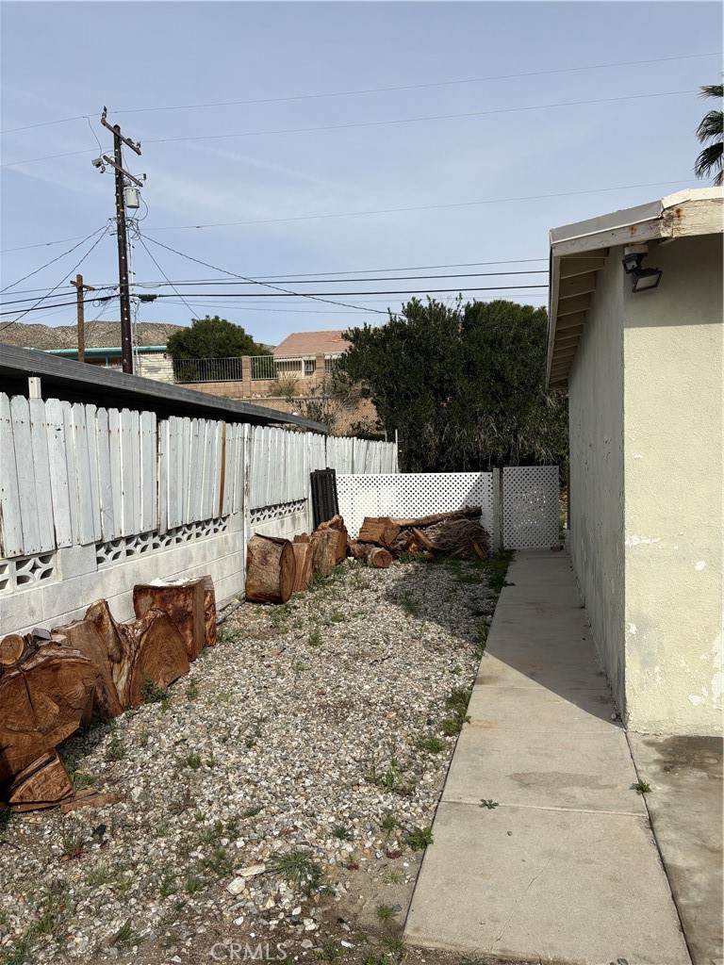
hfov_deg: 53.1
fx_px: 725
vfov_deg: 67.3
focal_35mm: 26
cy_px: 482
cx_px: 362
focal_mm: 5.96
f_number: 1.6
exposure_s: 1/5814
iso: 50
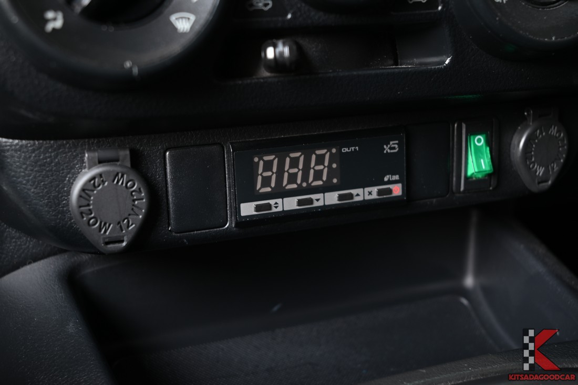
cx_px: 289
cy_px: 192
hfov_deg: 39.6
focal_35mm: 50
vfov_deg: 27.0
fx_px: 803
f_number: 6.3
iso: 280
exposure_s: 1/30
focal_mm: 50
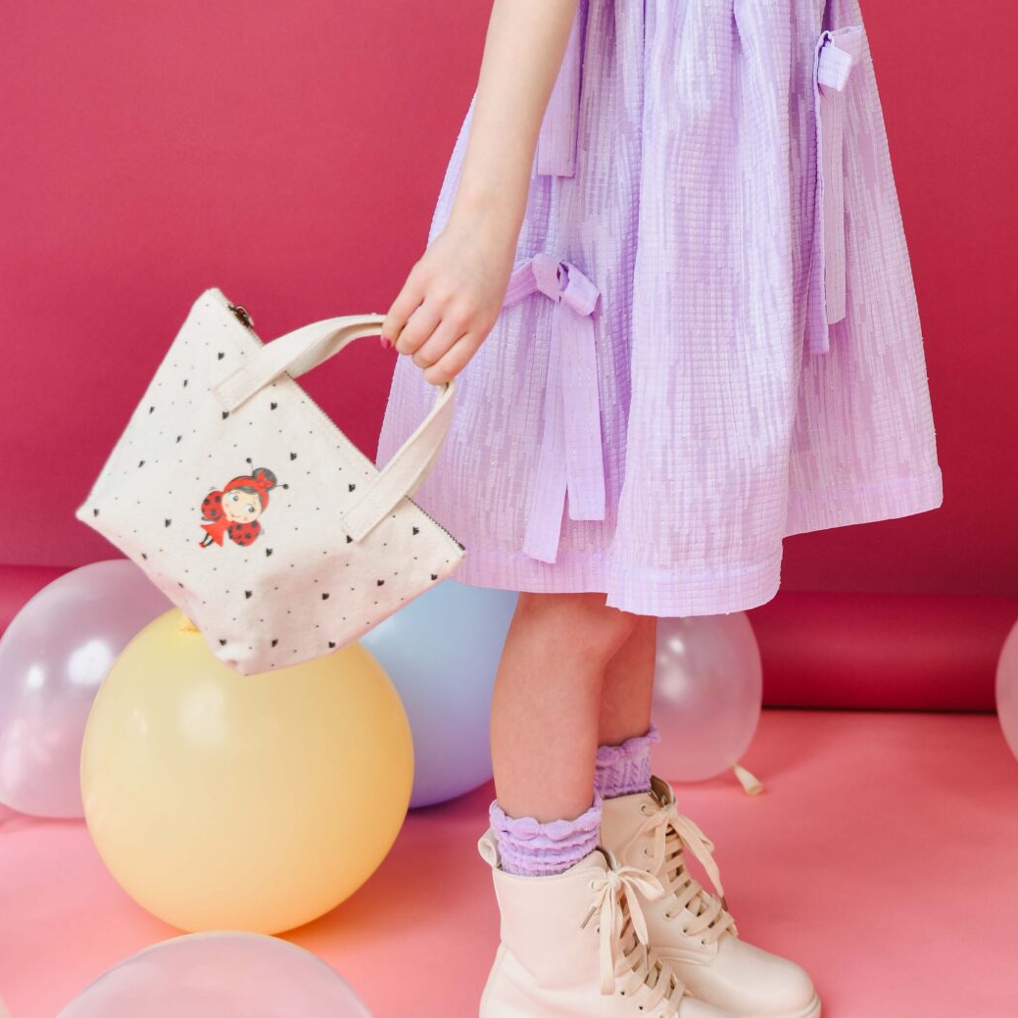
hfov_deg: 25.5
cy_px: 152
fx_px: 2229
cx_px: 730
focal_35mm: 67
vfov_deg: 25.1
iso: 125
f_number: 4
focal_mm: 32
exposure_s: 1/125
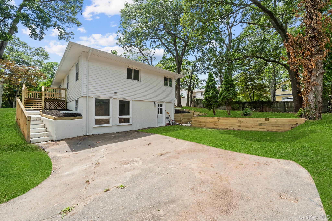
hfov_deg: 104.3
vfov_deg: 81.2
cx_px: 166
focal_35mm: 14
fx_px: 129
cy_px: 110
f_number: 10
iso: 640
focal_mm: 14
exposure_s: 1/500
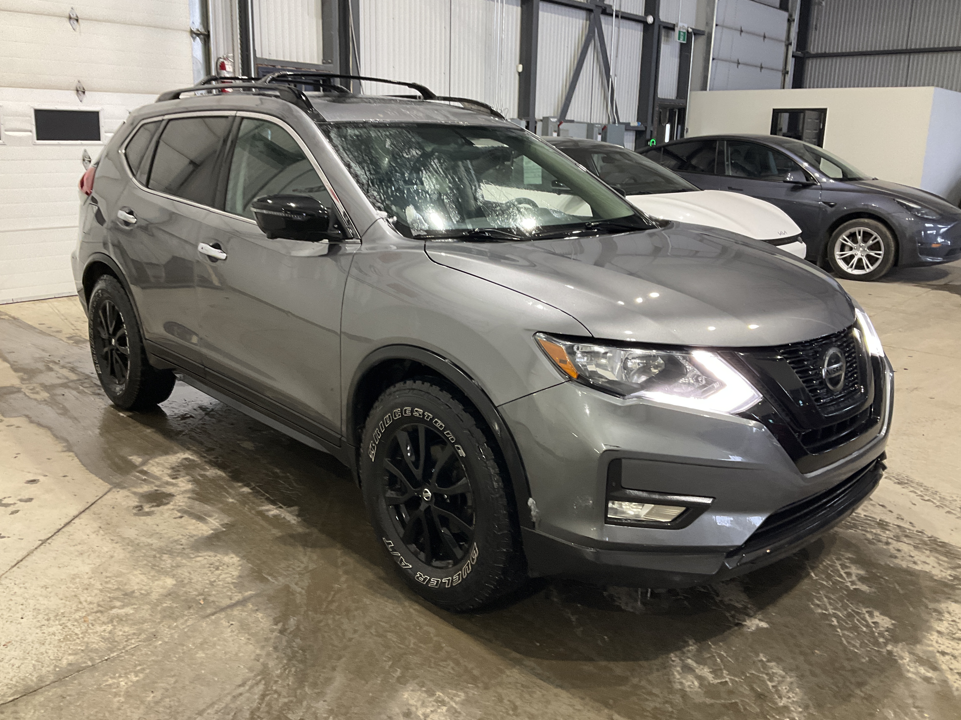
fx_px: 833
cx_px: 482
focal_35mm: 30
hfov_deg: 60.0
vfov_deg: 46.8
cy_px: 350
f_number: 1.8
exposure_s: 1/60
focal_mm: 3
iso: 100
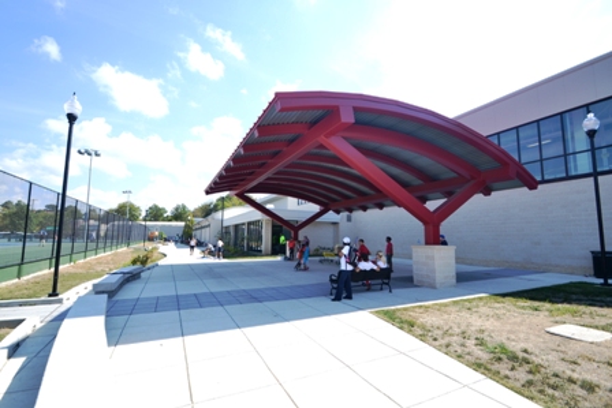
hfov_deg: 100.4
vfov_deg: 77.4
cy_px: 204
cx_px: 306
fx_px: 255
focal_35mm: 15
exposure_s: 1/200
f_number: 7.1
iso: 100
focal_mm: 10
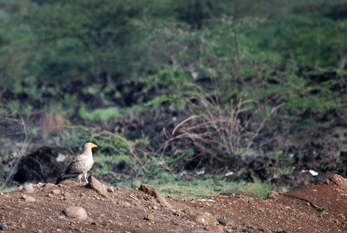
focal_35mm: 750
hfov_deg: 2.7
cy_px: 116
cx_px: 174
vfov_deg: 1.8
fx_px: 7238
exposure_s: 1/500
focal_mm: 500
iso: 360
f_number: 6.3
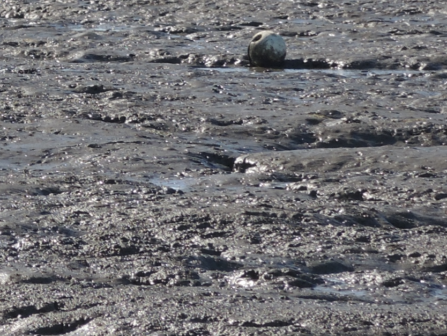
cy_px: -174
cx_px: -499
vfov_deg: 1.6
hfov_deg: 2.1
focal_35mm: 959
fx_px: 12387
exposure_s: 1/640
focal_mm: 42.8
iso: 80
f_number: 4
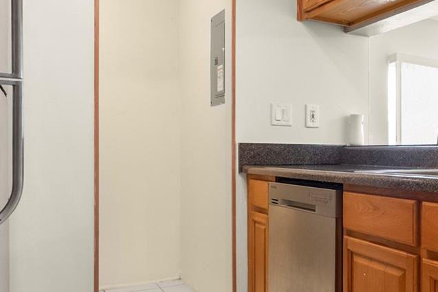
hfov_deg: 44.4
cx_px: 389
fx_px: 486
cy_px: 151
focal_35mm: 40
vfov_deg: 33.4
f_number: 4
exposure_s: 1/160
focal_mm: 16
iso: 2500
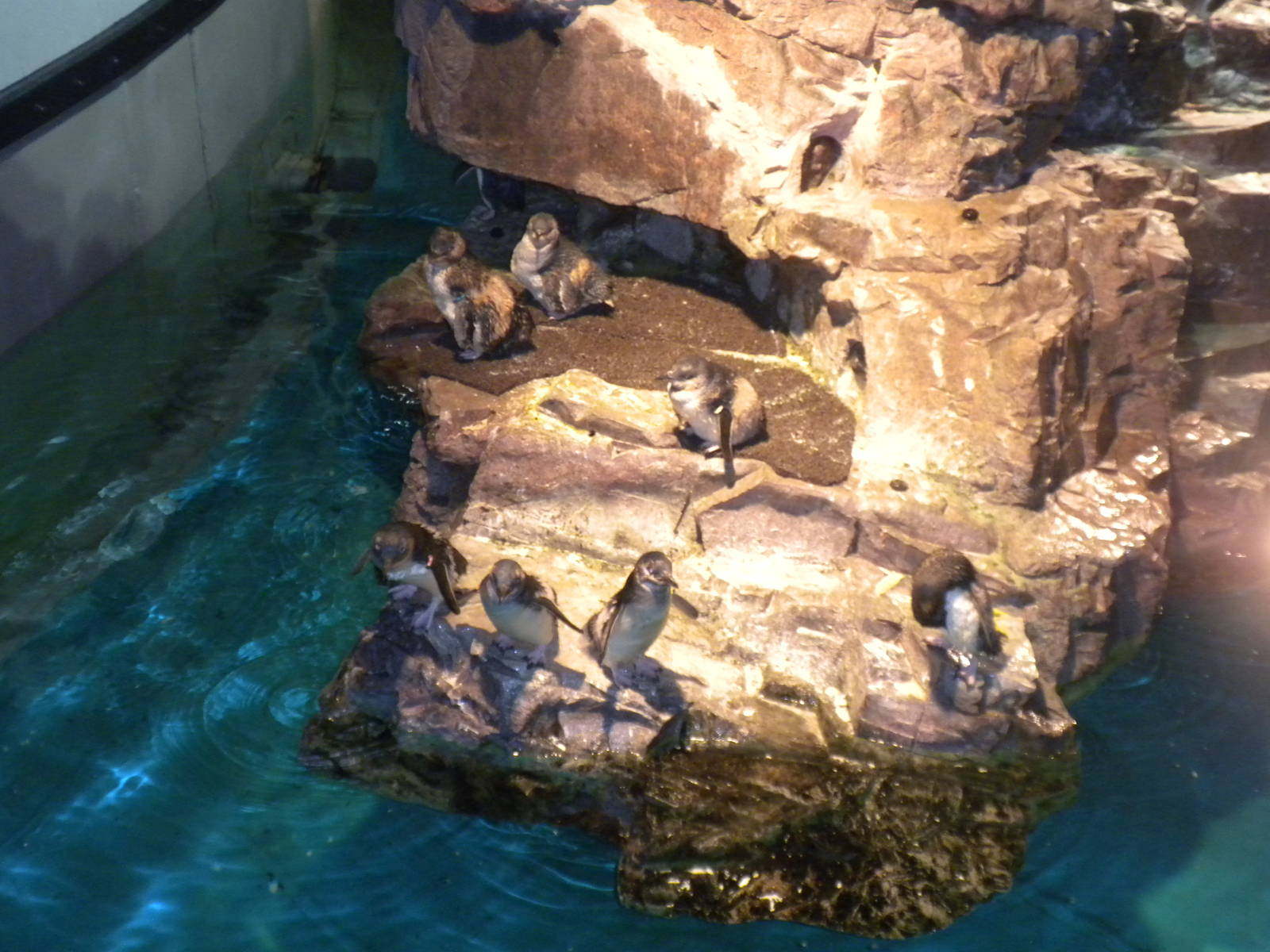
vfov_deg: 28.0
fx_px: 1908
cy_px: 476
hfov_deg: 36.8
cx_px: 635
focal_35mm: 52
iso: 400
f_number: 4.3
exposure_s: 1/30.3
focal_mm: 9.1
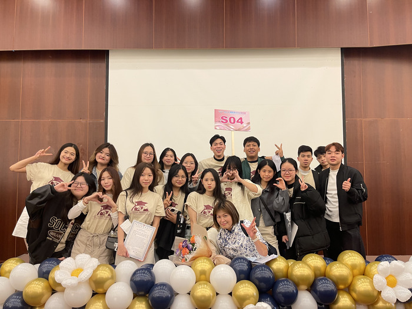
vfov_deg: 54.9
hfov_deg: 69.4
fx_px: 298
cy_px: 154
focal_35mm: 25
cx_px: 206
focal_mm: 5.1
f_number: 1.6
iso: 100
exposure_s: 1/60
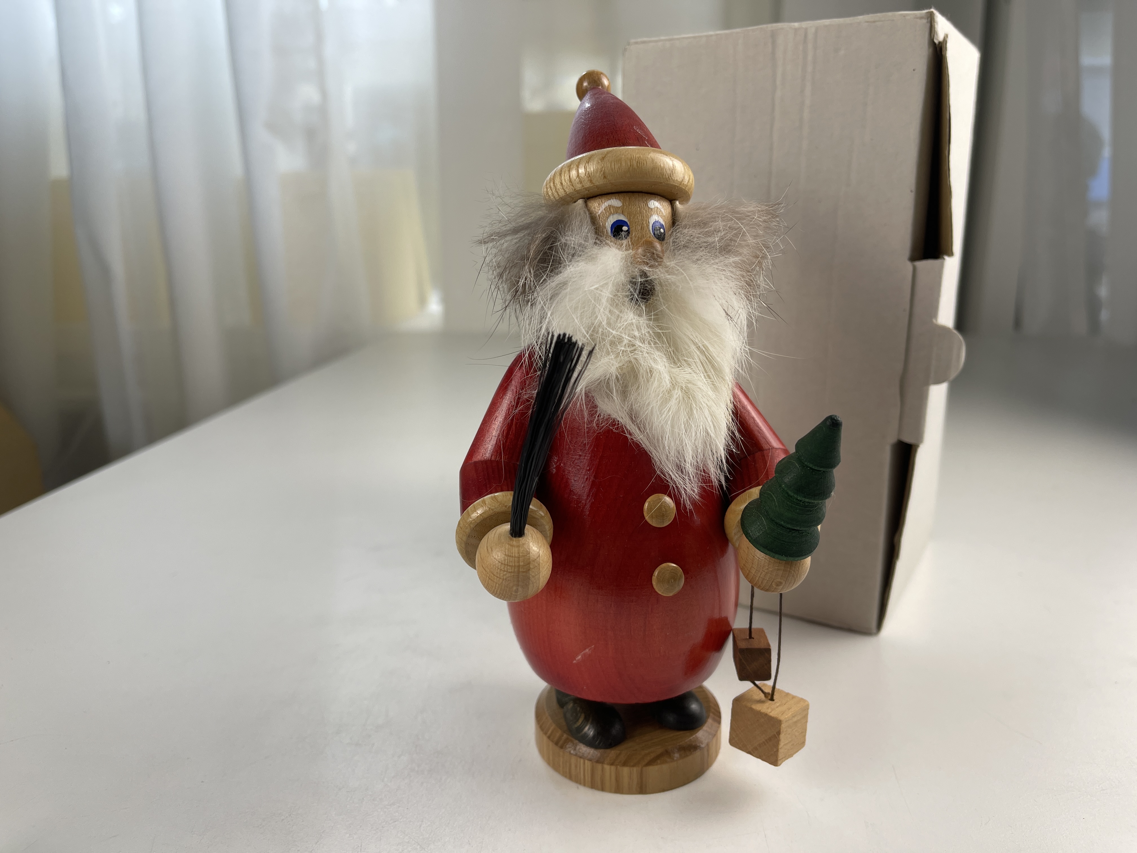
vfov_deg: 54.9
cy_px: 426
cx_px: 568
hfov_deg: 69.4
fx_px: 821
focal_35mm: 25
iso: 32
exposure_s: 1/232
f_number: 1.6
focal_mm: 5.1
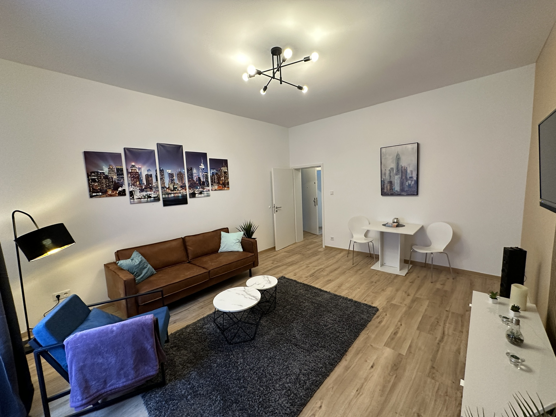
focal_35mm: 14
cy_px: 208
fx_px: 225
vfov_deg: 85.7
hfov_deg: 102.1
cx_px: 278
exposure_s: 1/100
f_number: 2.2
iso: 250
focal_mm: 2.22
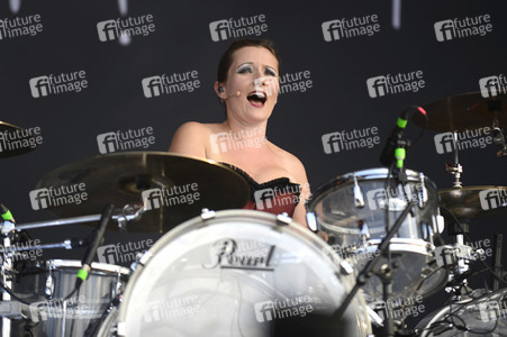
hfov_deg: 10.3
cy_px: 168
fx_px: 2815
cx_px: 254
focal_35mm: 200
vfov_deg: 6.9
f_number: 2.8
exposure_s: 1/400
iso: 100
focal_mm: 200
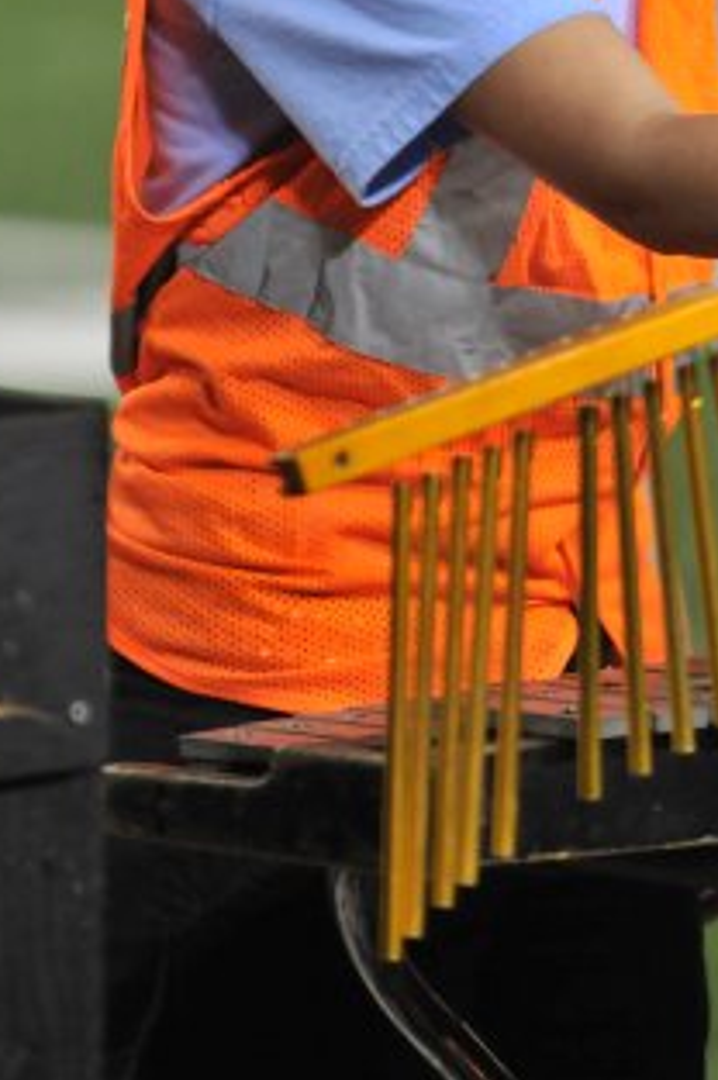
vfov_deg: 3.6
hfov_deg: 2.4
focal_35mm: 575
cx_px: 526
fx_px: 17239
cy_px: 52
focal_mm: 200
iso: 800
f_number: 2.8
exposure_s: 1/200
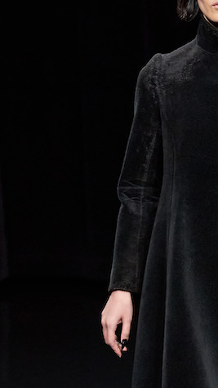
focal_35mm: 298
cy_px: 307
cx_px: 220
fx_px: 3064
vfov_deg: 7.2
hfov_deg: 4.1
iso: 3200
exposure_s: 1/640
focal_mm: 135
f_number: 5
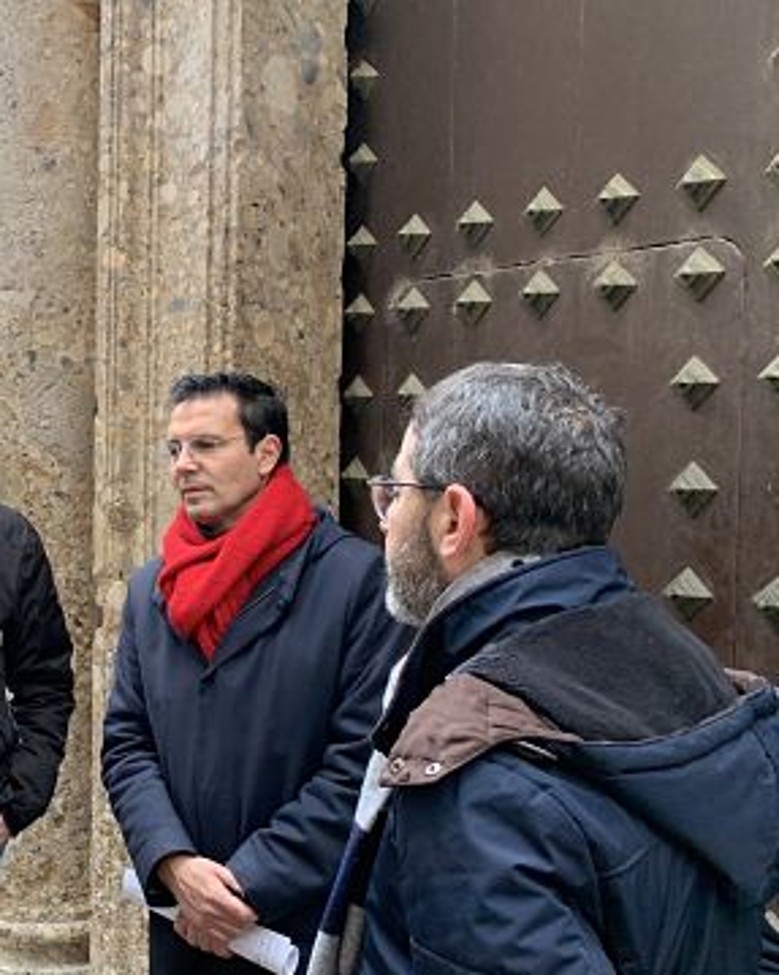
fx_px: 1355
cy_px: 498
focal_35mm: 47
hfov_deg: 29.8
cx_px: -12
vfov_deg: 39.5
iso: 100
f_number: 1.8
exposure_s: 1/84
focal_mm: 4.25
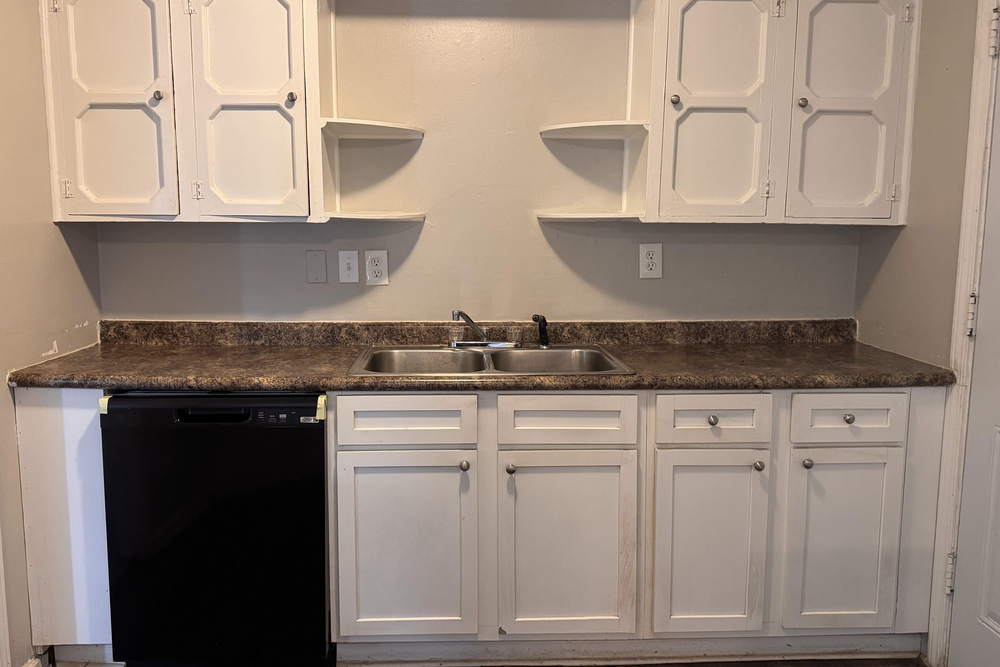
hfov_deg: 63.6
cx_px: 476
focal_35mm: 29
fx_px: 806
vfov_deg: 45.0
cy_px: 330
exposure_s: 1/60
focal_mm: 6.76
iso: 400
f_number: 1.78
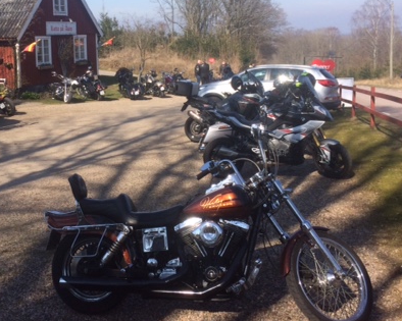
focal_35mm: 46
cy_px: 101
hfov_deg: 40.0
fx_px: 547
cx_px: 149
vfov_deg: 32.4
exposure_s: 1/1786
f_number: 2.2
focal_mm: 4.15
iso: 32
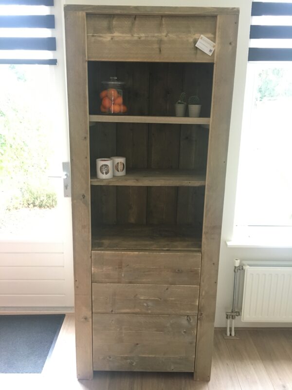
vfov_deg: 61.7
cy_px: 195
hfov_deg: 48.2
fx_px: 326
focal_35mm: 29
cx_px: 146
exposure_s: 1/33
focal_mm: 4.15
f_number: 2.2
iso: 250
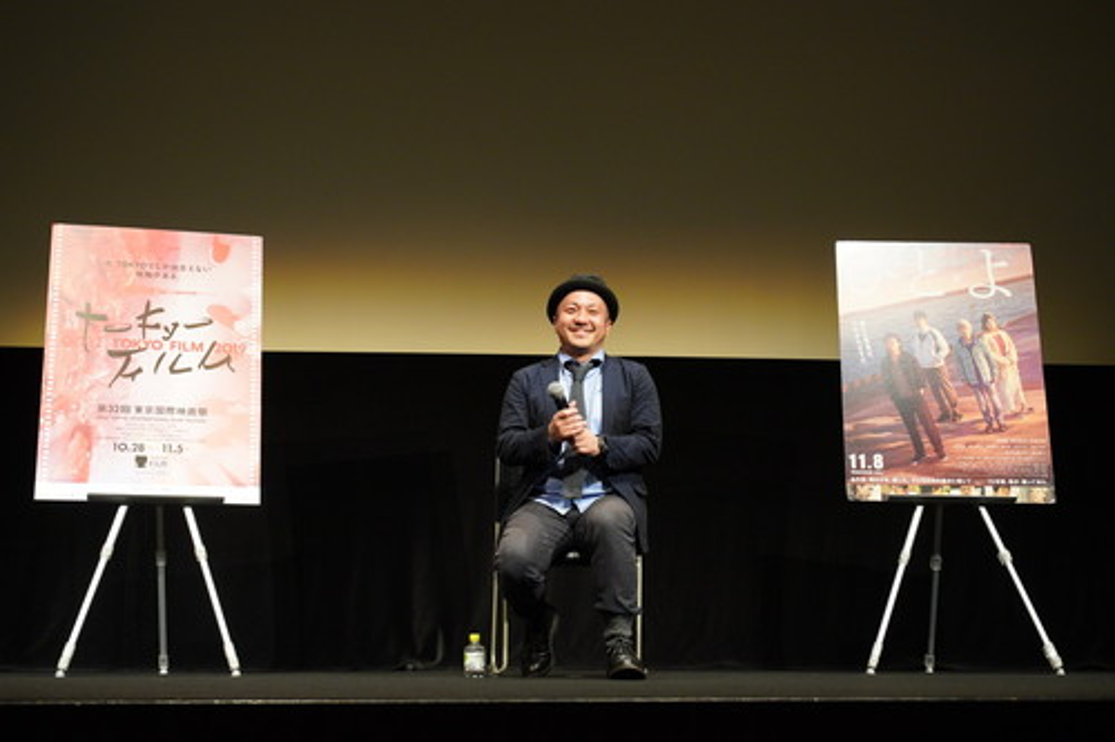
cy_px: 371
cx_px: 558
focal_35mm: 51
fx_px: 1579
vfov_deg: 26.5
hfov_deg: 38.9
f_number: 6.3
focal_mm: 51
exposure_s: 1/125
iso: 3200
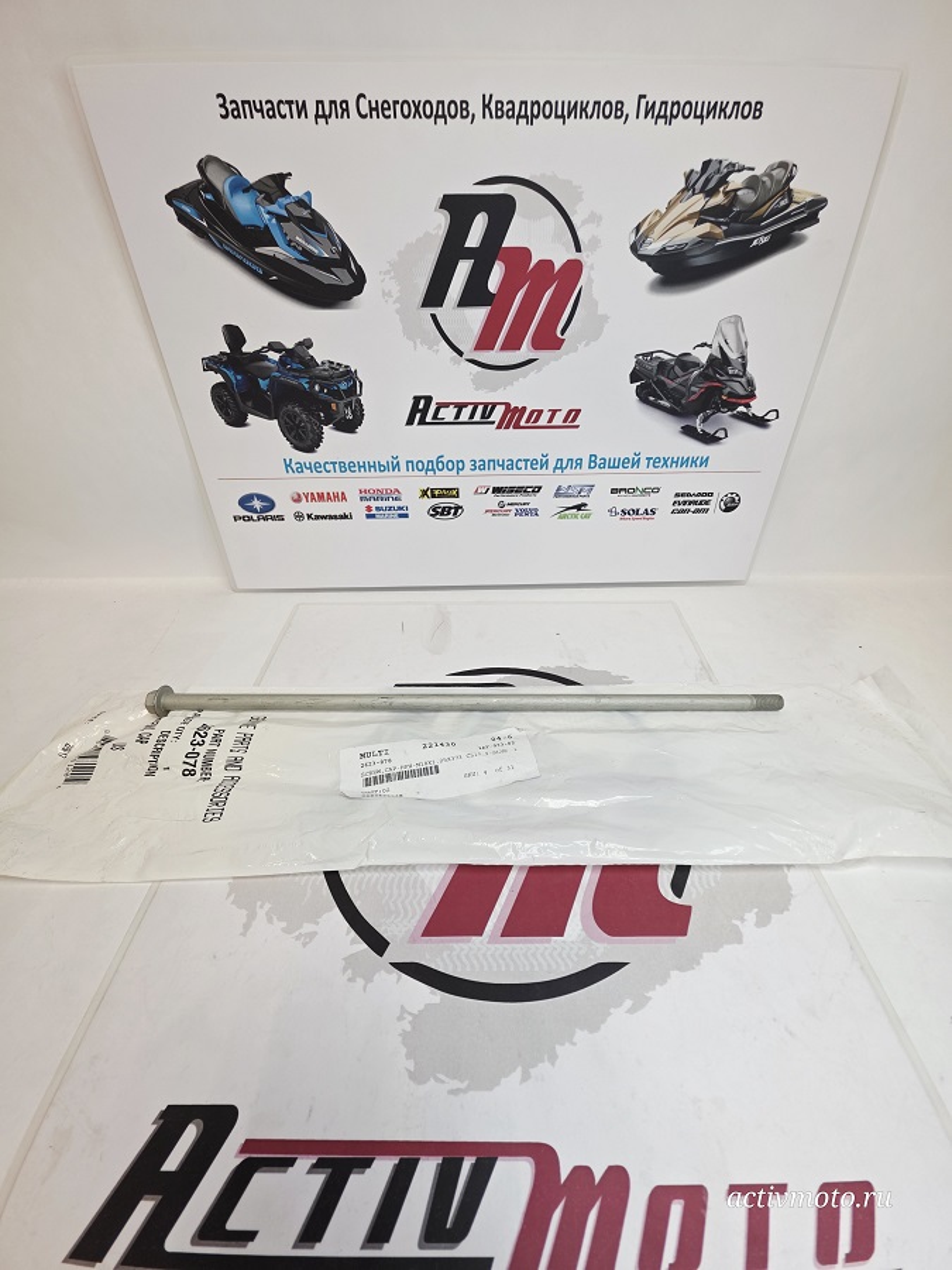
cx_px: 476
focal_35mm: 13
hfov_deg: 89.9
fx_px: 477
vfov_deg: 106.2
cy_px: 635
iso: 40
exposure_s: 1/100
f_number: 1.9
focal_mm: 2.2
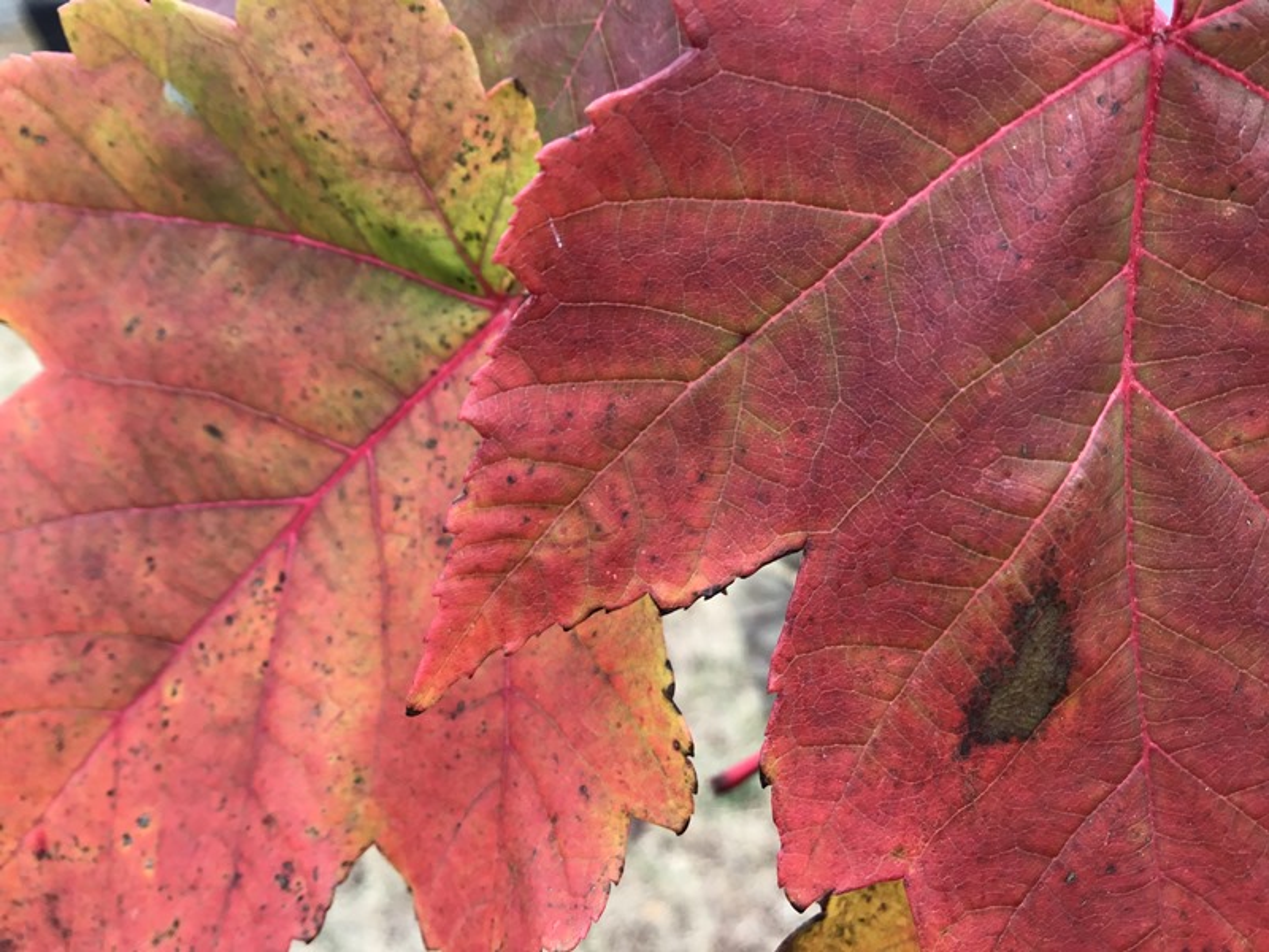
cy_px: 476
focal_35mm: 31
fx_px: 1136
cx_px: 634
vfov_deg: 45.4
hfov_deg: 58.4
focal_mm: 3.3
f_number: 2.4
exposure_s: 1/120
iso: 25
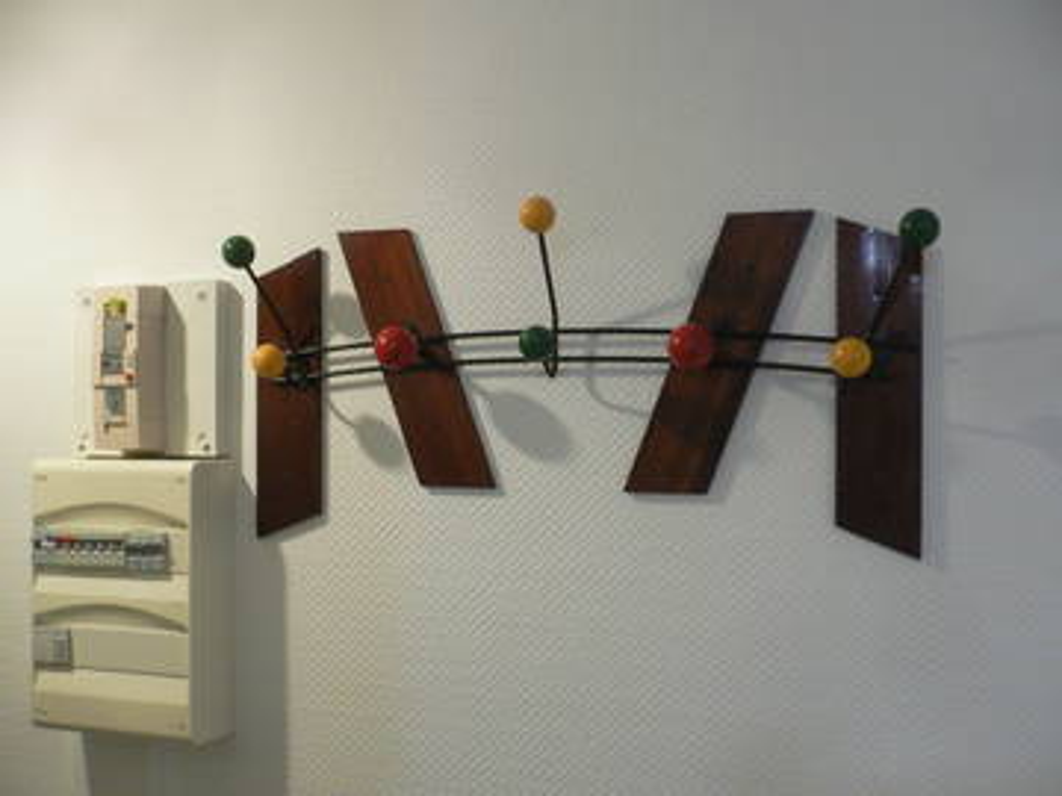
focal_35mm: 35
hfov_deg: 52.6
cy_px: 398
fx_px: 1074
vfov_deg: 40.7
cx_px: 531
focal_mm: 5.8
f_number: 2.8
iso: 200
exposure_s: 1/15
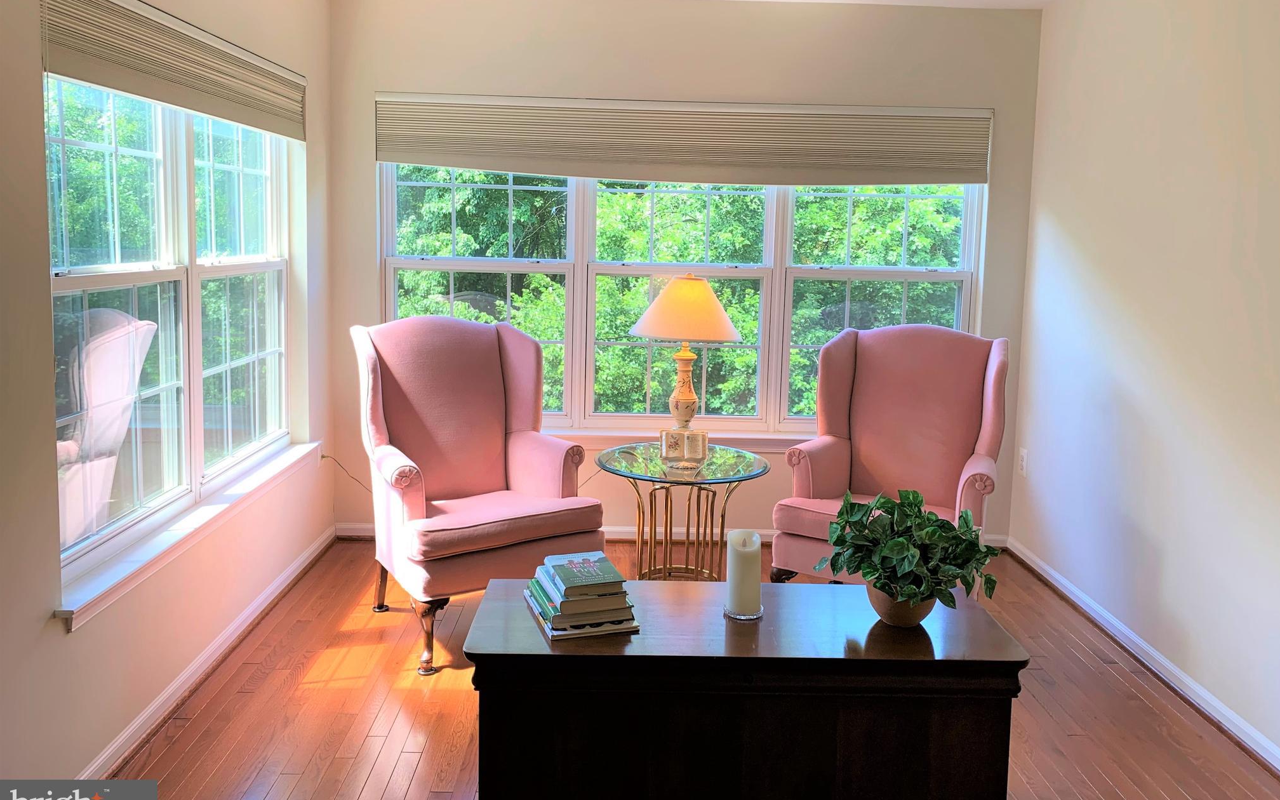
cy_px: 344
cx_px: 649
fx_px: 977
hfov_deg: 66.5
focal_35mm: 28
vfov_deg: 44.4
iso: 50
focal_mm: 4.25
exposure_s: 1/120
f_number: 1.8
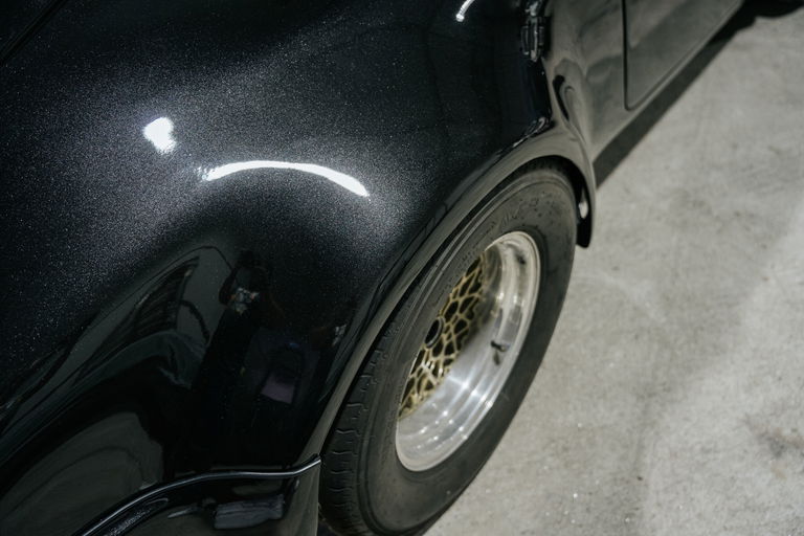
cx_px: 402
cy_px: 268
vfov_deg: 41.1
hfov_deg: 58.7
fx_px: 715
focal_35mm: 32
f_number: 2.8
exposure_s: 1/60
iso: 2000
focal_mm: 32
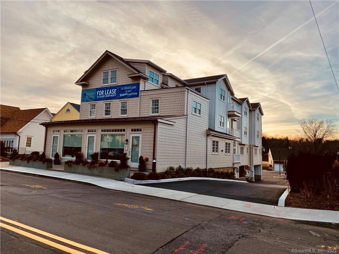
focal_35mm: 26
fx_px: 255
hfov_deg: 67.3
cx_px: 170
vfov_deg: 53.1
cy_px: 127
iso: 32
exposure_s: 1/1965
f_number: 1.8
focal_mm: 4.25
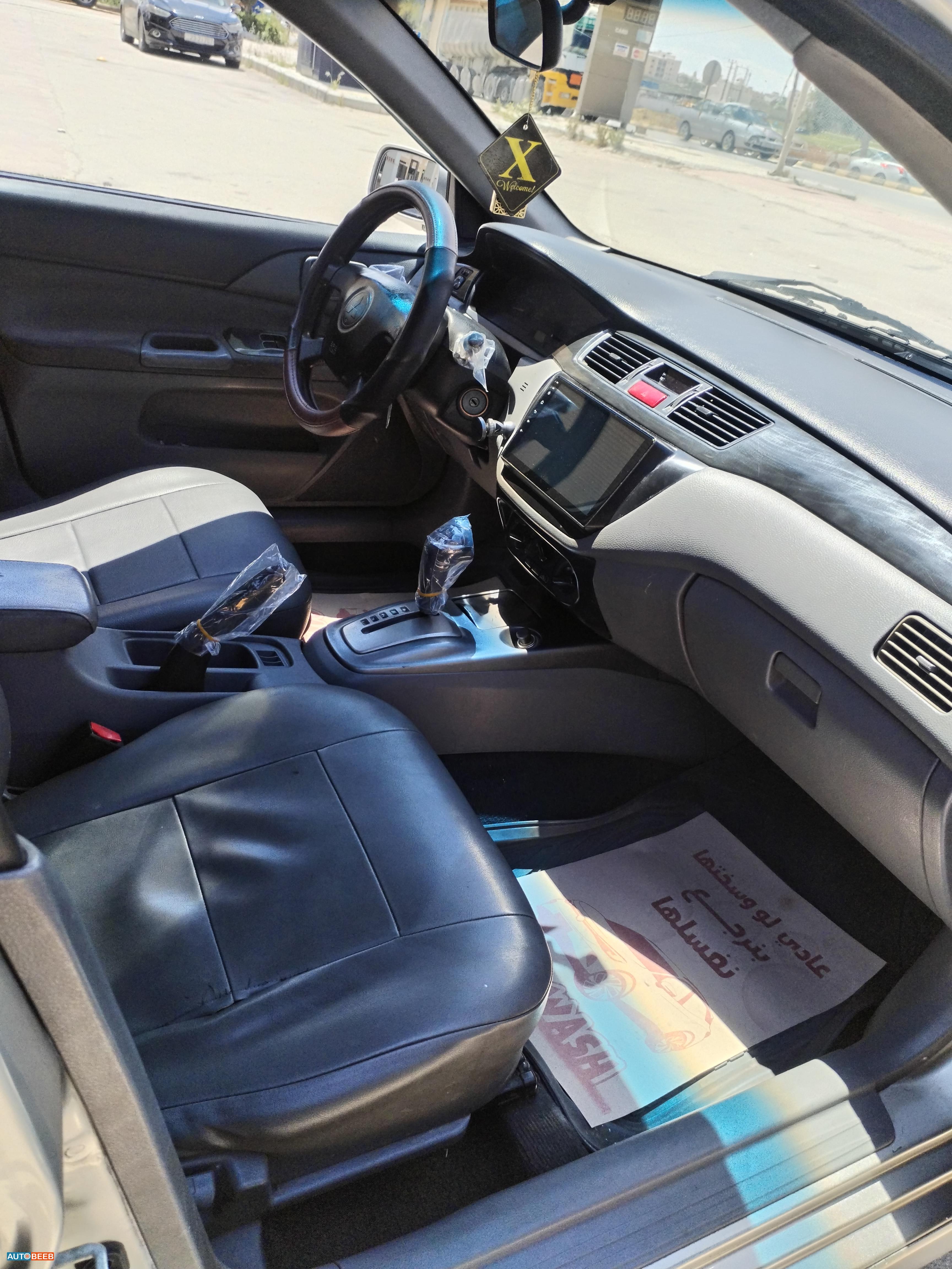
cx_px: 476
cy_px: 634
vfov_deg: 61.7
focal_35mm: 29
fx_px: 1063
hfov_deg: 48.2
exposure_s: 1/498
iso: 100
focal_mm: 4.75
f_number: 1.8
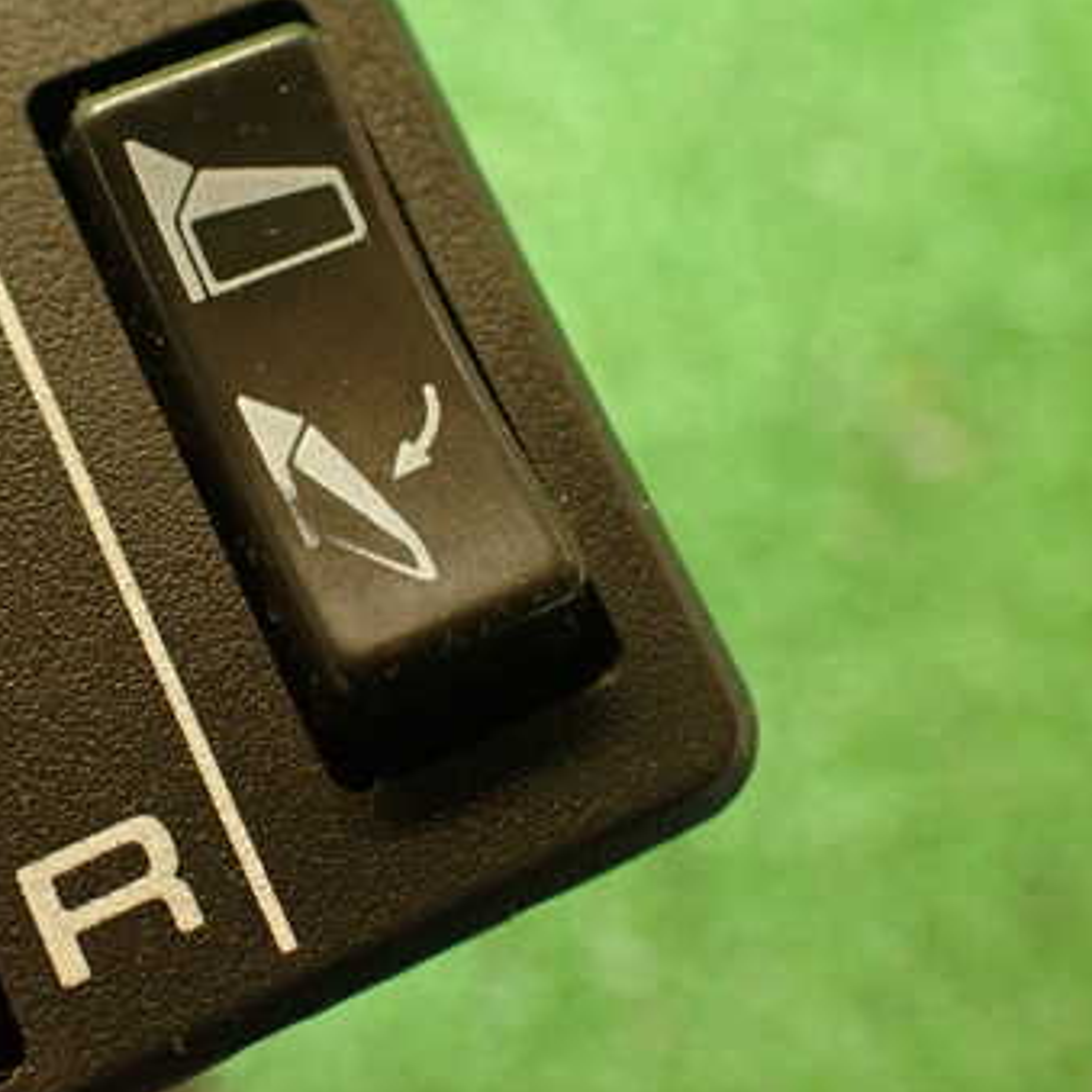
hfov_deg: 33.6
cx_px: 335
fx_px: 1785
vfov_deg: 34.0
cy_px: 486
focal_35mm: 50
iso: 320
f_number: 2.4
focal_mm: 5.79
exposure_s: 1/30
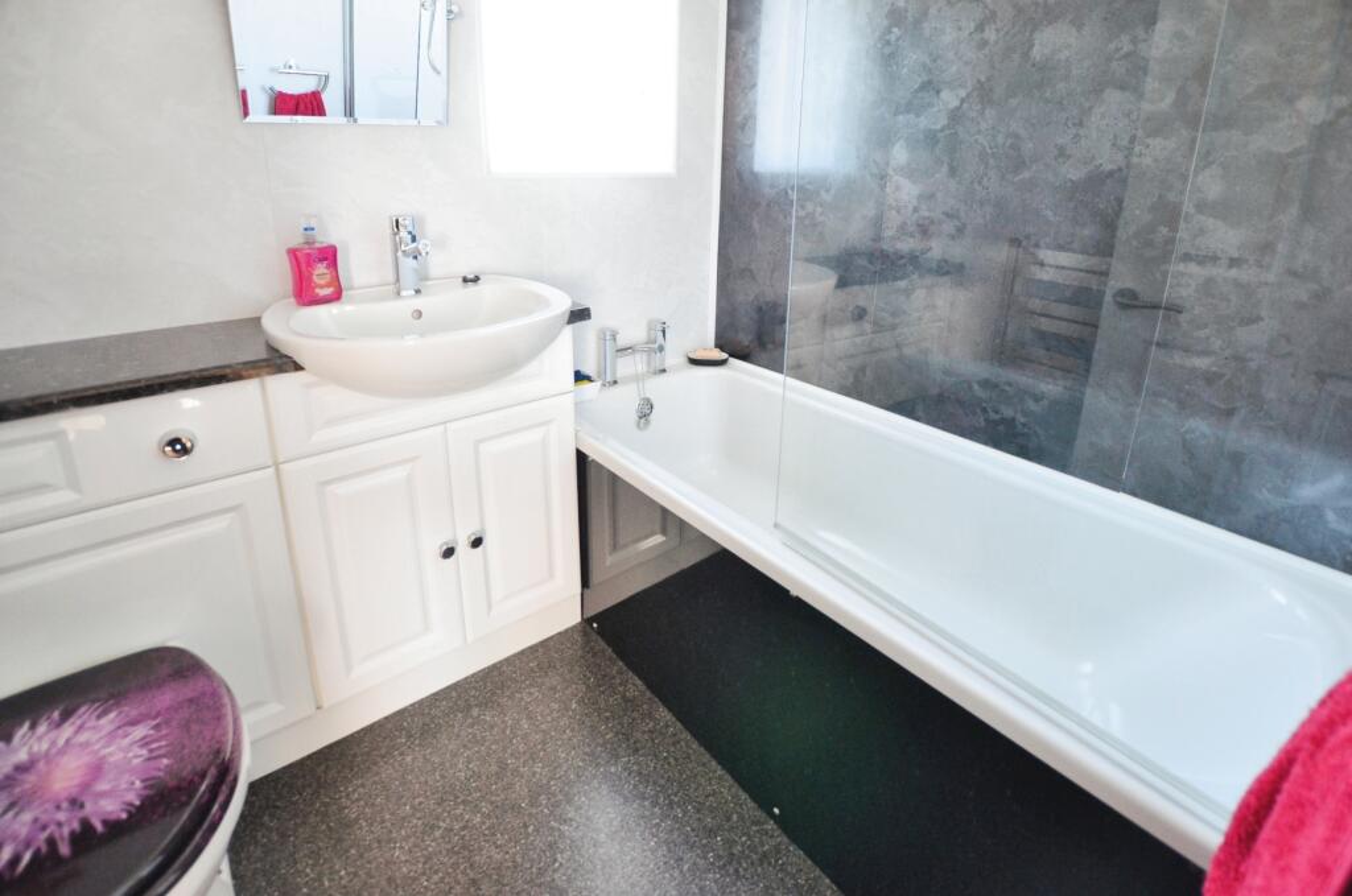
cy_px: 448
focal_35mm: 15
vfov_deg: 77.1
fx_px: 562
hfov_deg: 100.5
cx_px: 676
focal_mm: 10
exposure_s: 1/40
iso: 800
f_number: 3.5
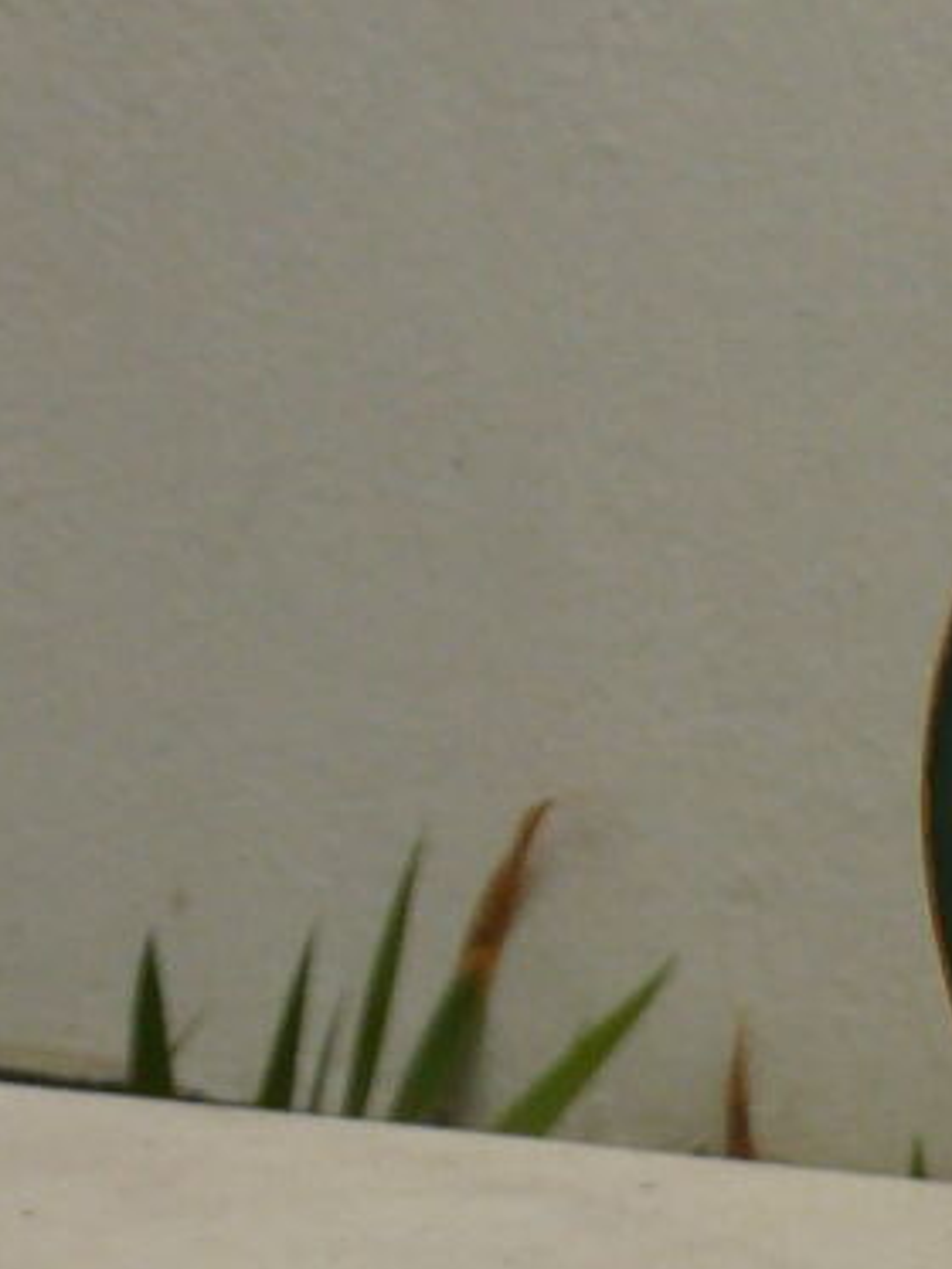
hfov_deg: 11.1
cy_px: 1977
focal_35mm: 120
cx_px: 1972
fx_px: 4398
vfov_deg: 15.1
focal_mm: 4.6
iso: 100
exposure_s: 1/200
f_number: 4
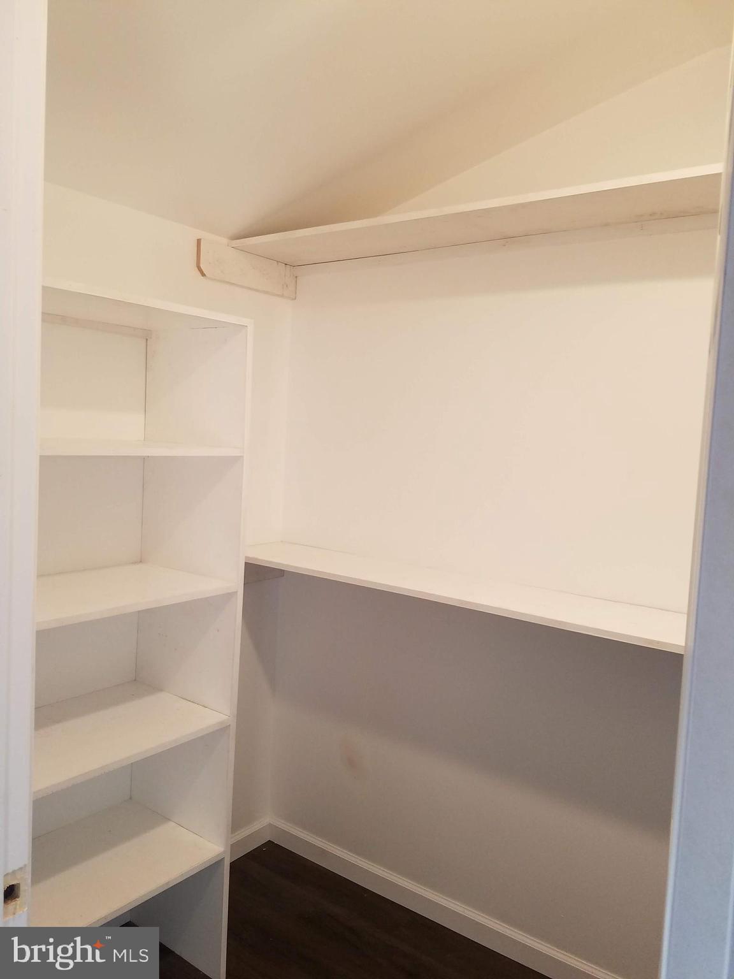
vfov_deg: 67.3
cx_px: 367
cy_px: 490
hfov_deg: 53.1
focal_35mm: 26
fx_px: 735
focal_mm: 4.2
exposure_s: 1/60
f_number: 1.7
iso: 100
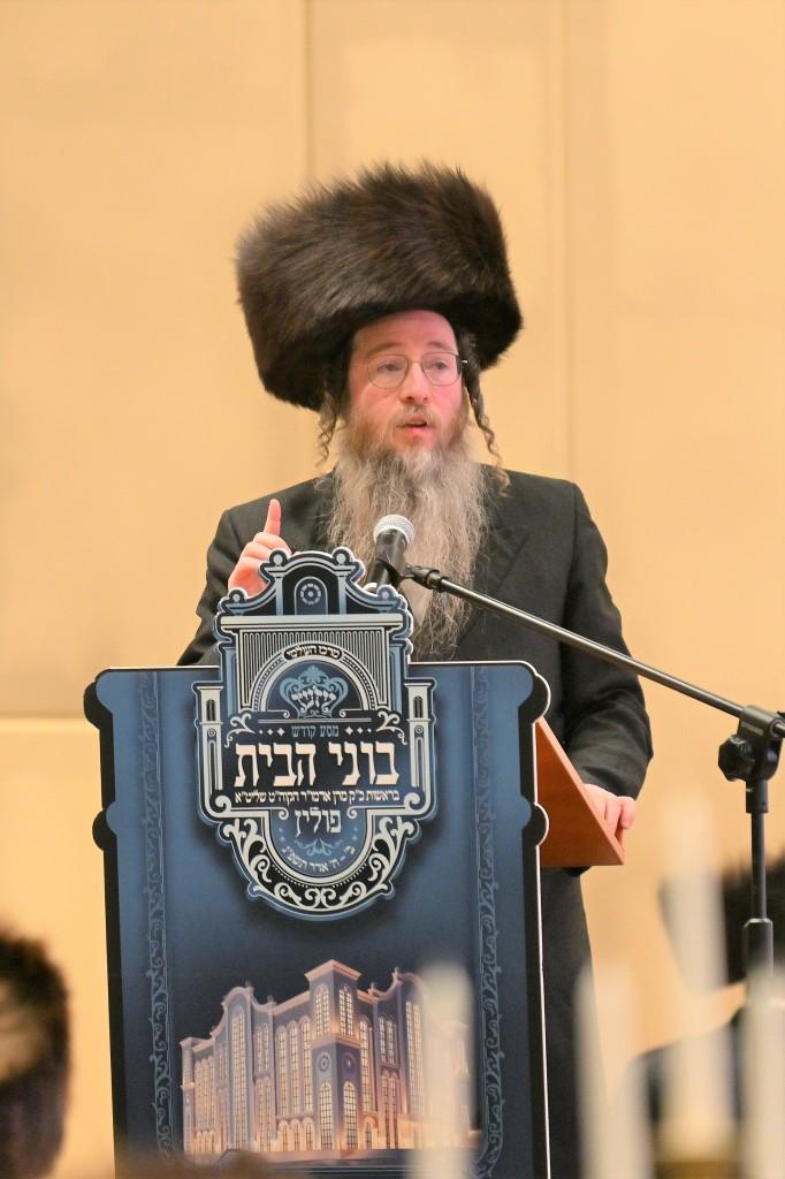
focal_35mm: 300
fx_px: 9818
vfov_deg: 6.9
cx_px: 392
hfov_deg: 4.6
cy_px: 590
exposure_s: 1/160
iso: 500
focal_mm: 200
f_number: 2.8
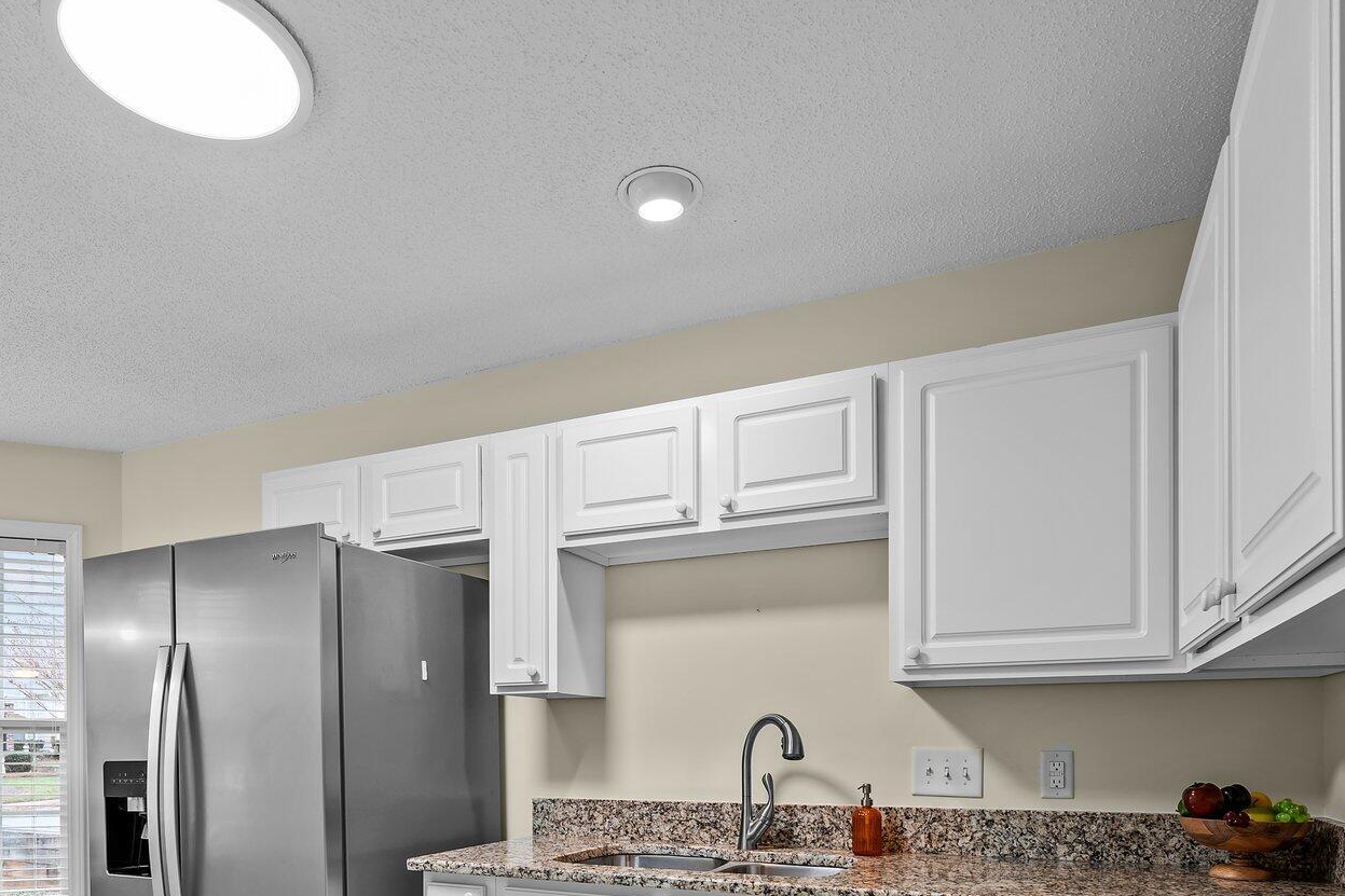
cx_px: 636
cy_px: 730
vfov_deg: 51.3
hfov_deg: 76.0
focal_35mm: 23
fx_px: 859
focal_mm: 14
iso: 200
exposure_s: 1/2.5
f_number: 7.1
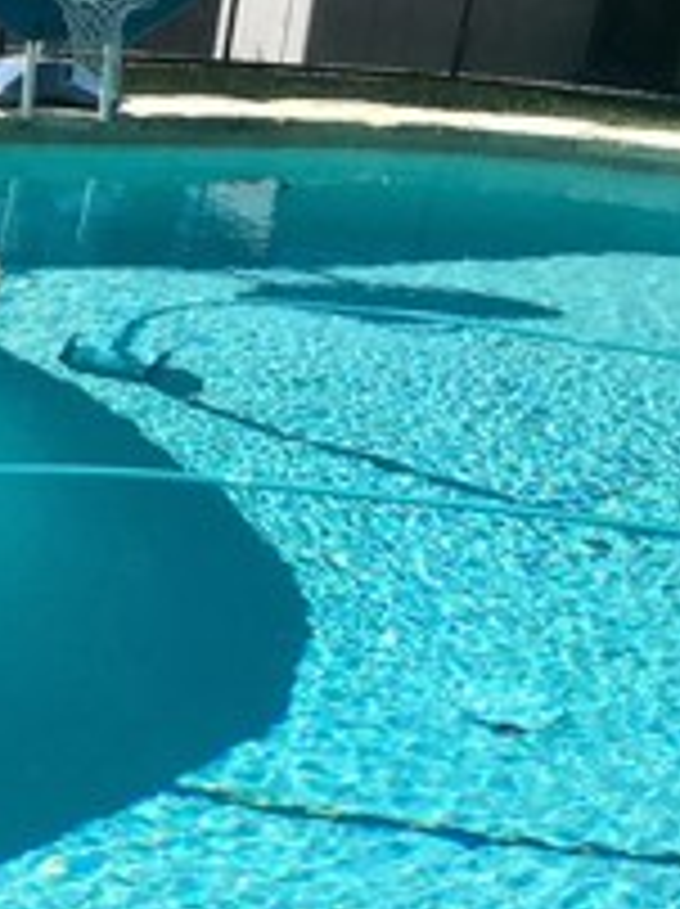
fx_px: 2415
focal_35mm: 92
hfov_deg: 15.2
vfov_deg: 21.0
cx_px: -234
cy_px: 783
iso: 25
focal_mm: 4.15
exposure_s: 1/2564
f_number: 2.2
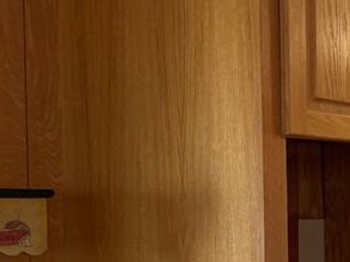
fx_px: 919
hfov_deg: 19.2
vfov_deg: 15.9
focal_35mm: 91
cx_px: 509
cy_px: 250
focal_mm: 4.25
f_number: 1.8
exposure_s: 1/60
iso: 160
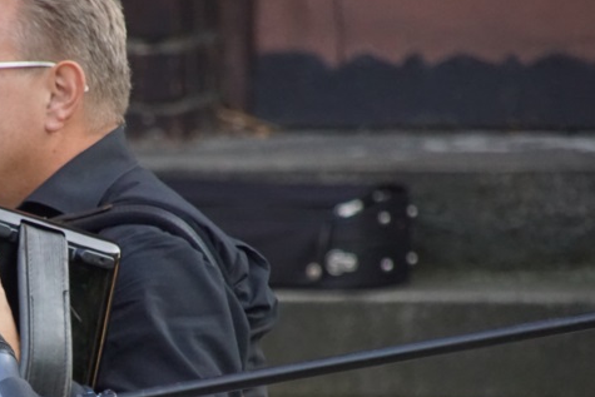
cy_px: 326
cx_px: 29
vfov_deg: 2.2
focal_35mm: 631
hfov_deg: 3.3
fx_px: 10432
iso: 2000
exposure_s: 1/320
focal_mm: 200
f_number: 6.3
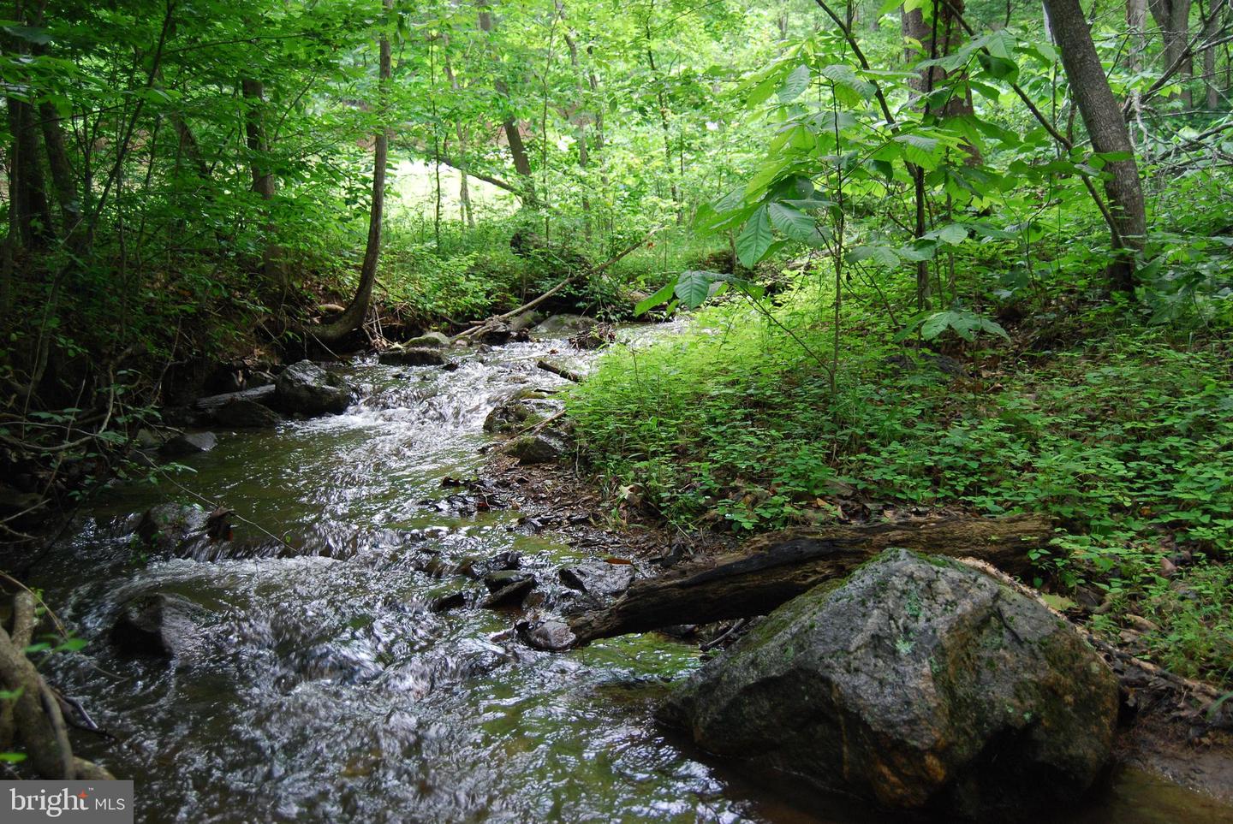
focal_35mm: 34
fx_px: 1183
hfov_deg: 55.1
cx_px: 616
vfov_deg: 38.4
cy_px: 412
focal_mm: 23
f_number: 3.8
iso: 400
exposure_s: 1/50
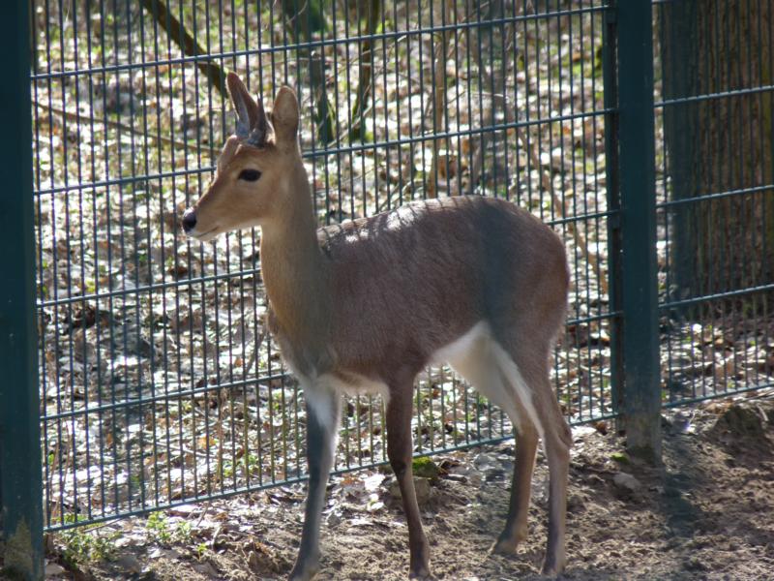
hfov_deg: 4.1
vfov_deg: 3.1
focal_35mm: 486
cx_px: 387
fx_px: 10867
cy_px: 290
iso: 100
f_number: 4.4
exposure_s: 1/125
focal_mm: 86.4
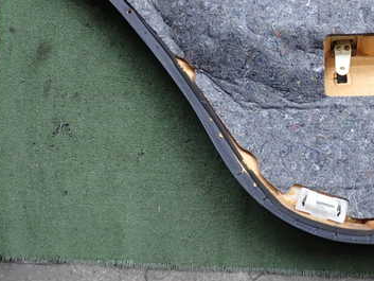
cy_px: 60
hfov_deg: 36.0
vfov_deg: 28.0
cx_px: 310
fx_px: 551
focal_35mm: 51
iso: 100
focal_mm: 5.4
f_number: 2.3
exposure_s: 1/125
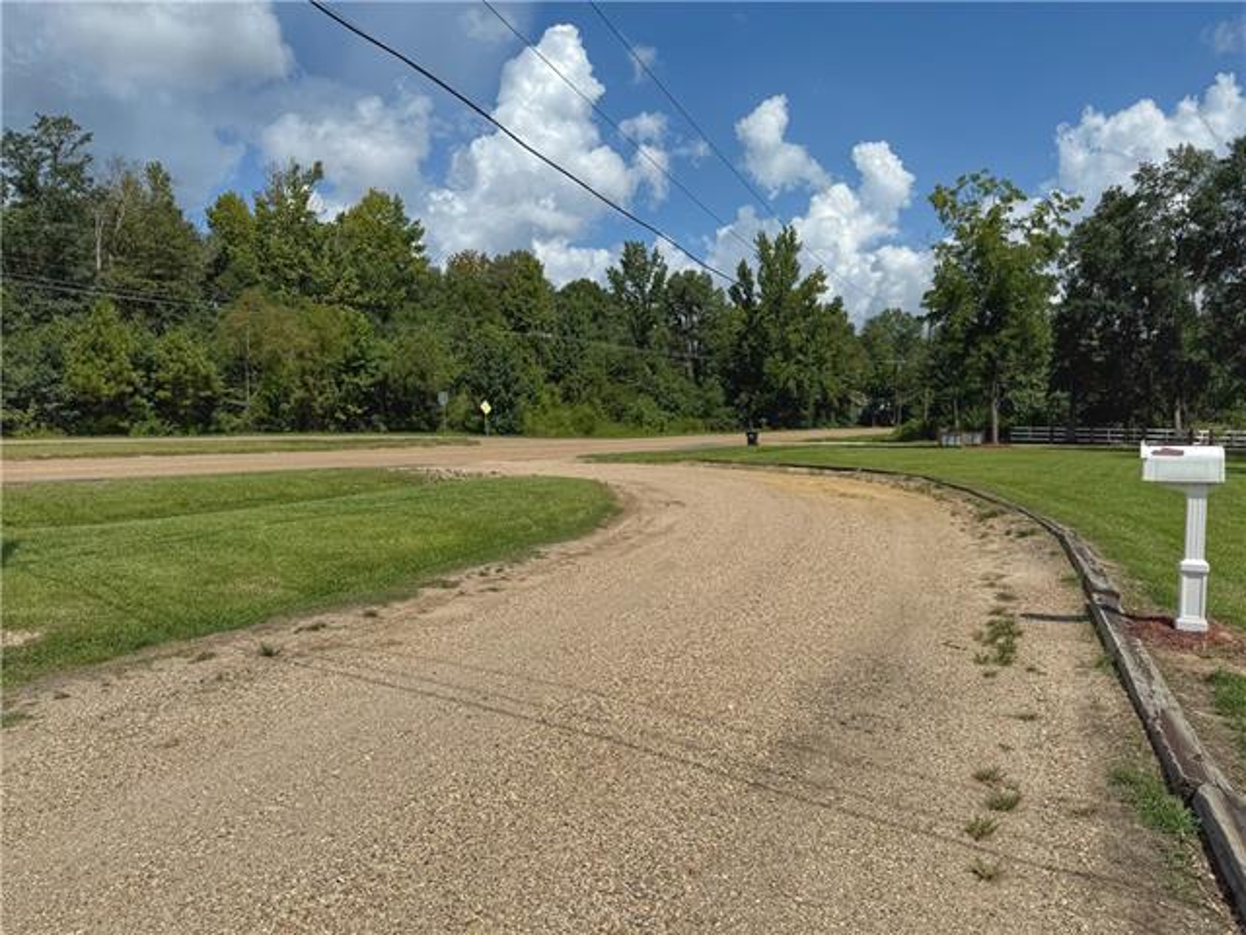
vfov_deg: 56.8
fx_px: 864
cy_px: 468
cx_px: 623
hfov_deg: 71.6
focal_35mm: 24
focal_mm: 6.76
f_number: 1.78
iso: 80
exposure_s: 1/9091
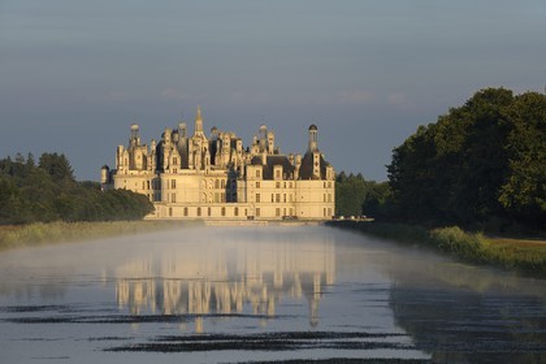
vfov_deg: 6.9
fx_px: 3033
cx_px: 273
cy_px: 182
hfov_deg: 10.3
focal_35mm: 200
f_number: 10
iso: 400
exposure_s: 1/320
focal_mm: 200
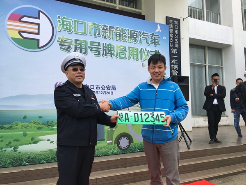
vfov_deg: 48.2
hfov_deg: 61.7
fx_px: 206
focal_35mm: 29
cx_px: 123
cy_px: 92
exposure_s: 1/463
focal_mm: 4.15
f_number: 2.2
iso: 25
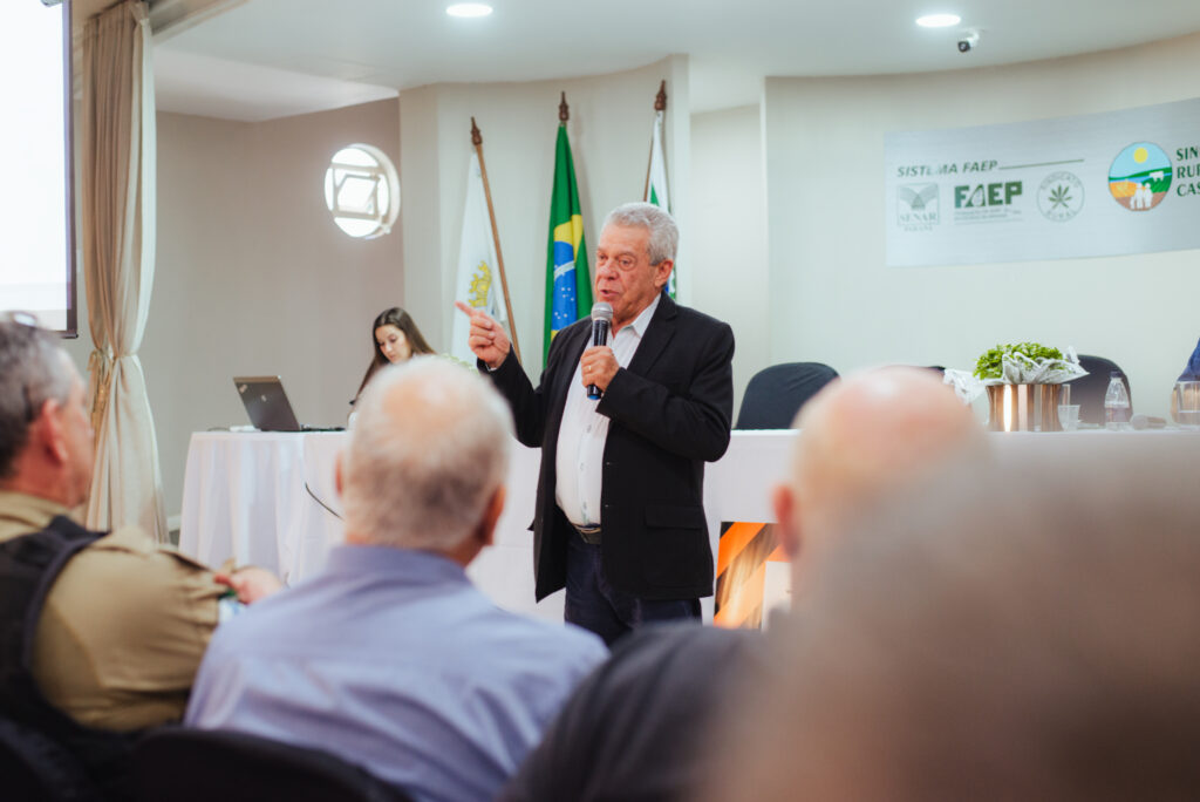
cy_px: 401
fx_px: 1668
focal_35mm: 50
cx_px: 600
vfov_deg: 27.0
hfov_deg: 39.6
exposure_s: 1/100
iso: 1250
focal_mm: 50
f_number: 2.8
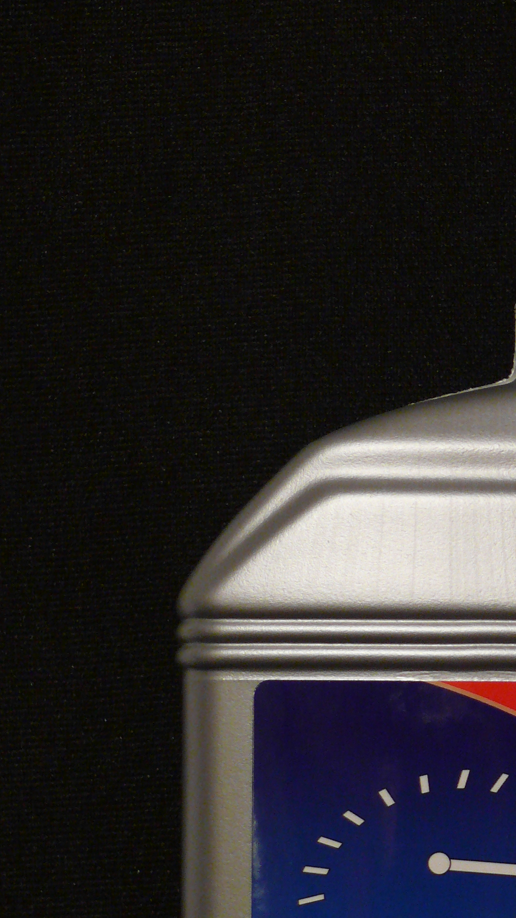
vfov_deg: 17.0
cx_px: 586
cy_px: 776
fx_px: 3040
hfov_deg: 9.6
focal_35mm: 125
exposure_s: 1/3.2
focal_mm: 13
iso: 200
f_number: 3.2
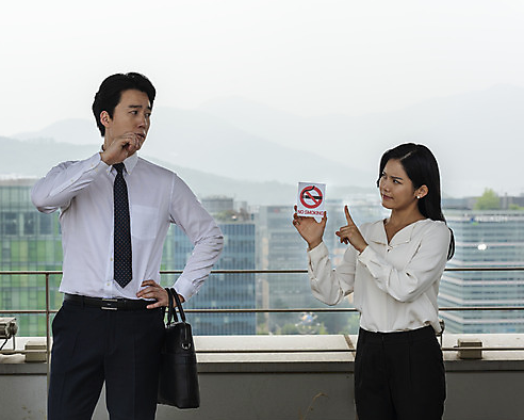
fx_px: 1241
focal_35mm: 80
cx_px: 230
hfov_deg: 23.8
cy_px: 210
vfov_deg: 19.2
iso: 400
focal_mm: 70
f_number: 6.3
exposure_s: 1/1000
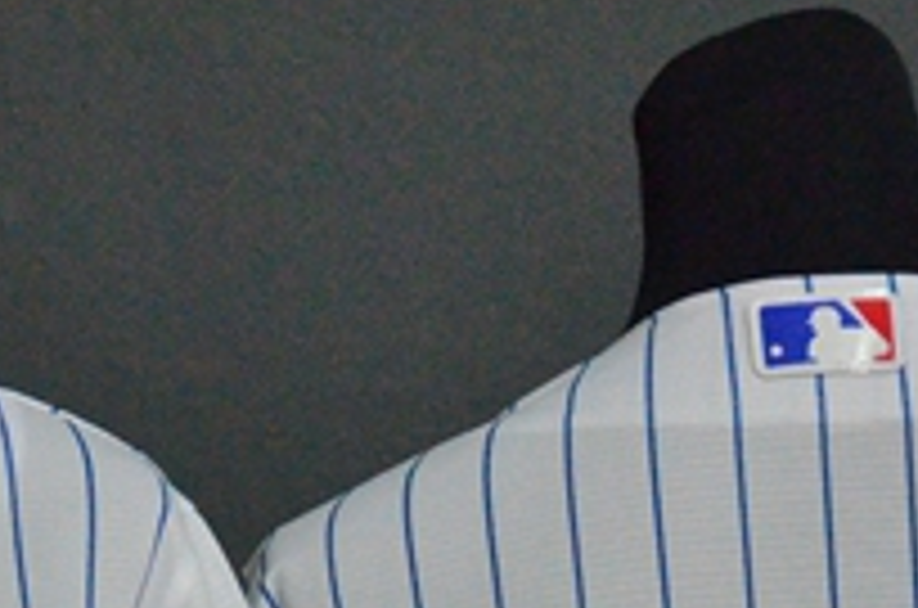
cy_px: 1148
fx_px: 9871
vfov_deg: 3.5
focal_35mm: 388
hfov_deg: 5.3
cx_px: 158
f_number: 5
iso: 4000
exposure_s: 1/60
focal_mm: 66
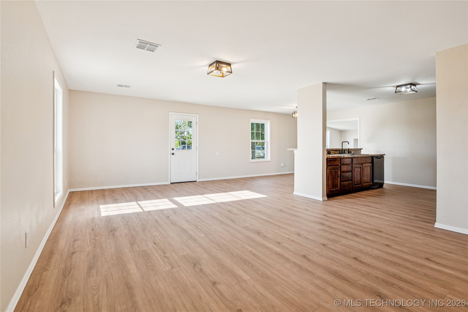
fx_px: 208
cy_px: 156
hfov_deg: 96.7
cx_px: 234
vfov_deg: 73.7
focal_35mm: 16
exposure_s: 1/40
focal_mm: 16
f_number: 11
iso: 640
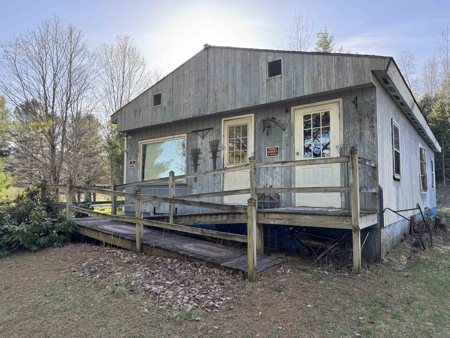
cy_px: 169
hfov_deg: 71.6
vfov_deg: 56.8
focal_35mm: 24
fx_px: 312
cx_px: 225
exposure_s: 1/593
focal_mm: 6.76
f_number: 1.78
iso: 80
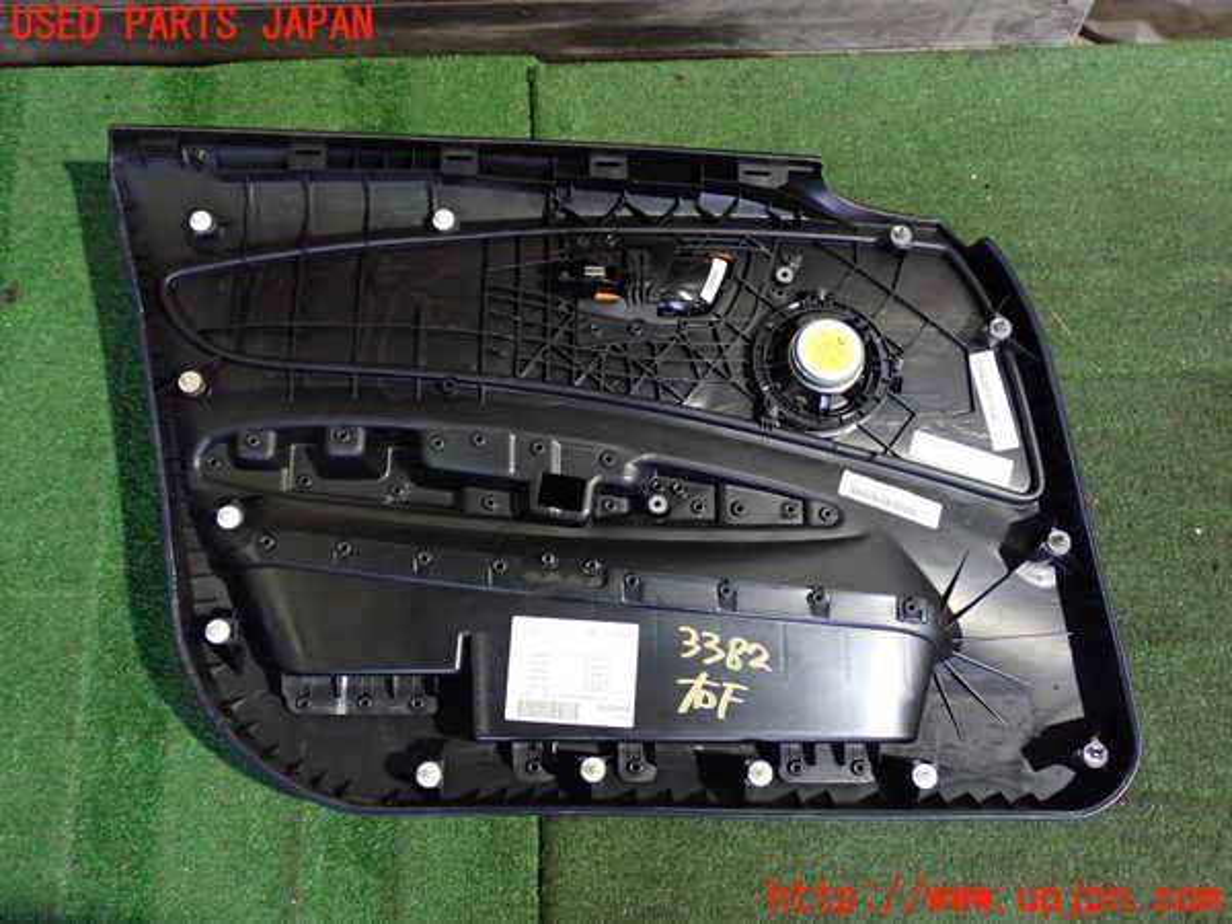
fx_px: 1281
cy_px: 462
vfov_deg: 39.7
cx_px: 616
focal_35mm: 36
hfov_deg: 51.4
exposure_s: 1/20
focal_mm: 6.37
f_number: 2.5
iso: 800
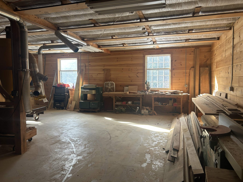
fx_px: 183
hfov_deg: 67.3
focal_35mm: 26
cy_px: 91
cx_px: 122
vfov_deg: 53.1
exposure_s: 1/121
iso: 50
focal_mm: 5.7
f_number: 1.5
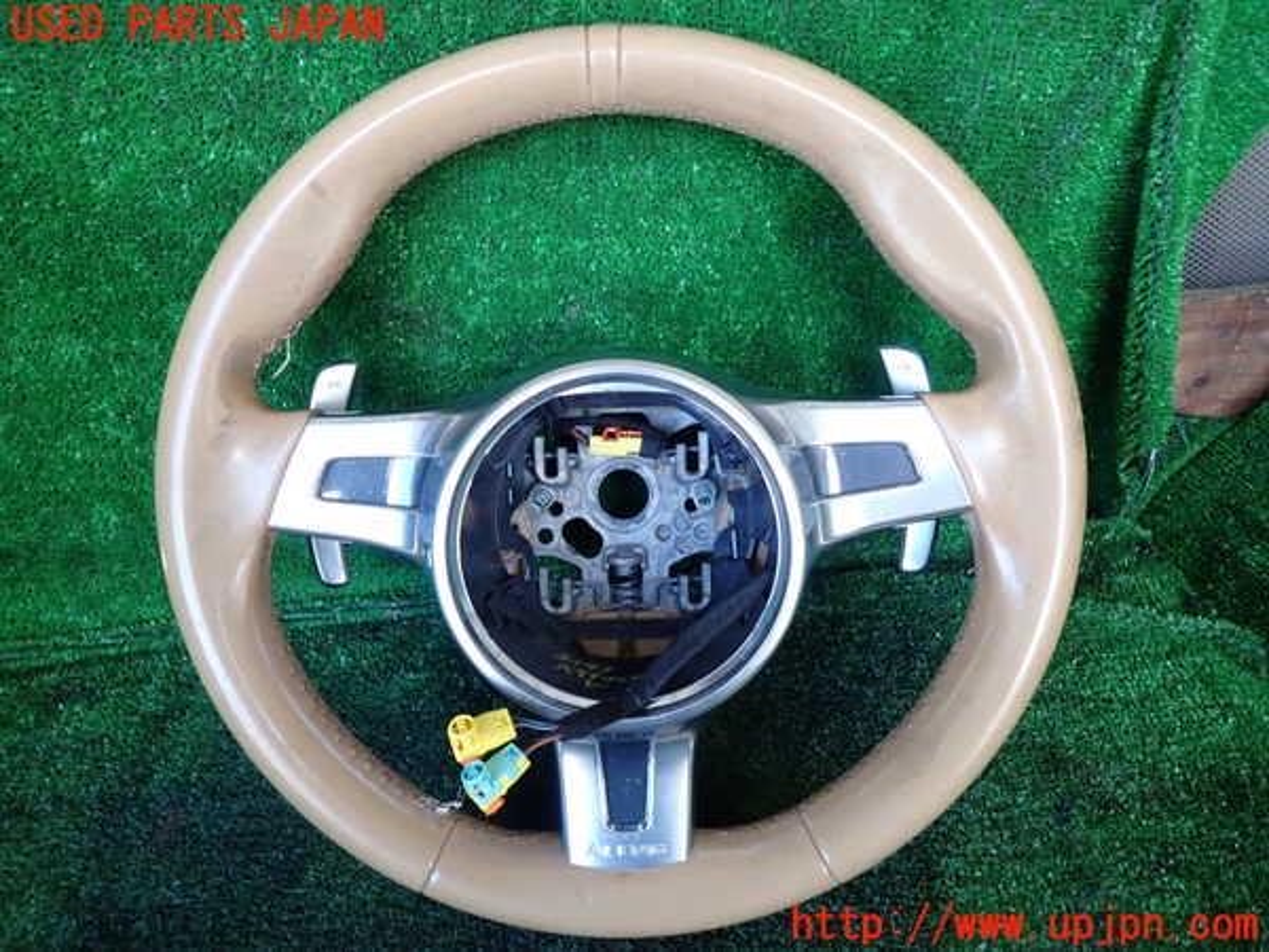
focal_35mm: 25
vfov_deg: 54.9
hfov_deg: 69.4
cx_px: 634
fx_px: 916
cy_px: 476
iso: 125
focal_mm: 4.5
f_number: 2
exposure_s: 1/60
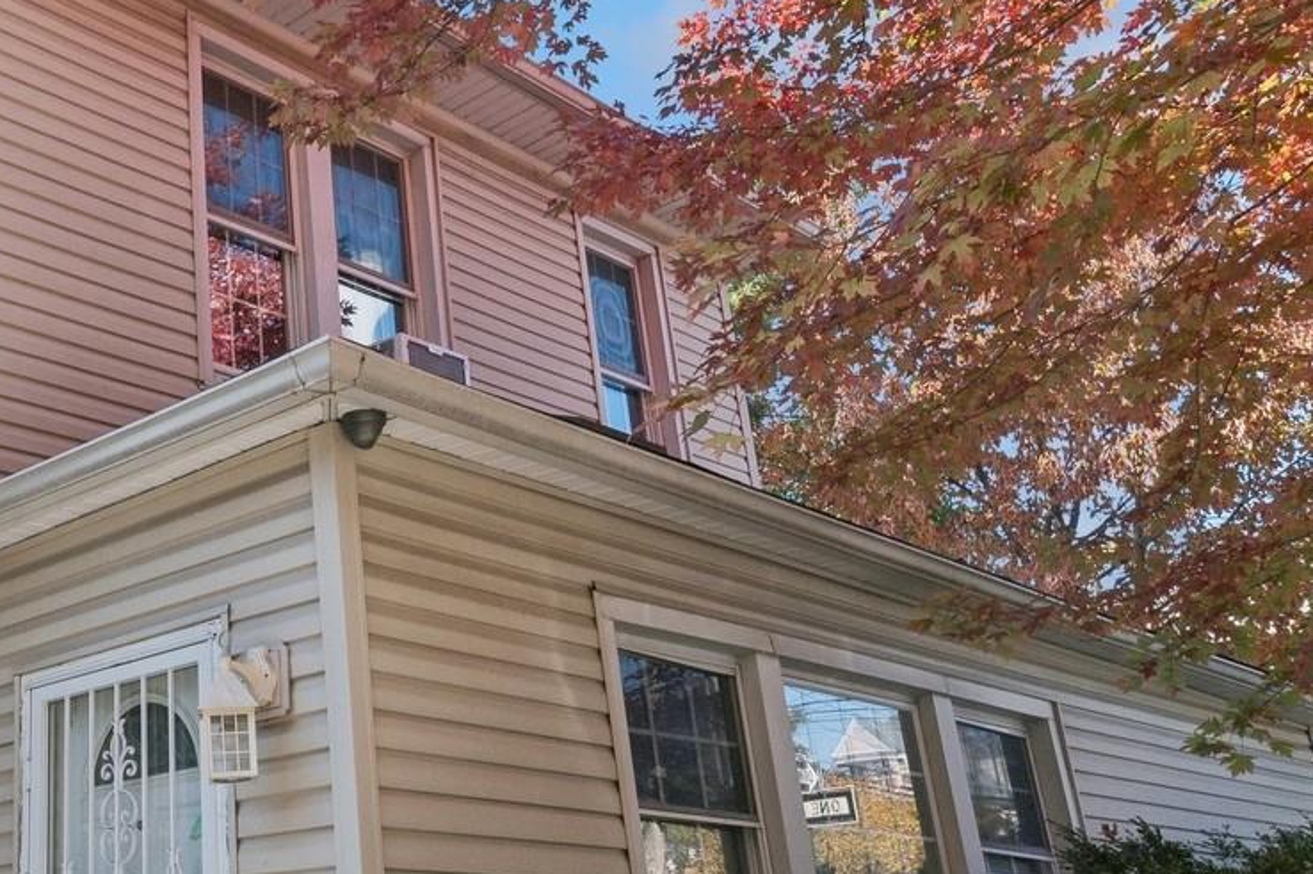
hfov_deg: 44.9
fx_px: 1421
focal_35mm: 39
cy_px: 486
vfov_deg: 34.1
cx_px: 126
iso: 640
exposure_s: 1/400
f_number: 14
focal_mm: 18
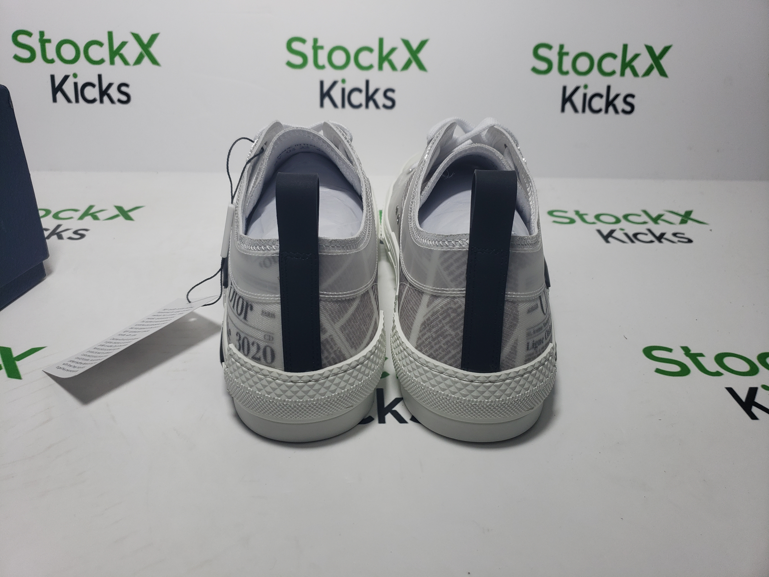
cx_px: 384
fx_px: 578
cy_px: 288
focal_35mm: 26
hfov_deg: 67.3
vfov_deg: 53.1
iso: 50
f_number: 1.5
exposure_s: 1/596
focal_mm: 4.3
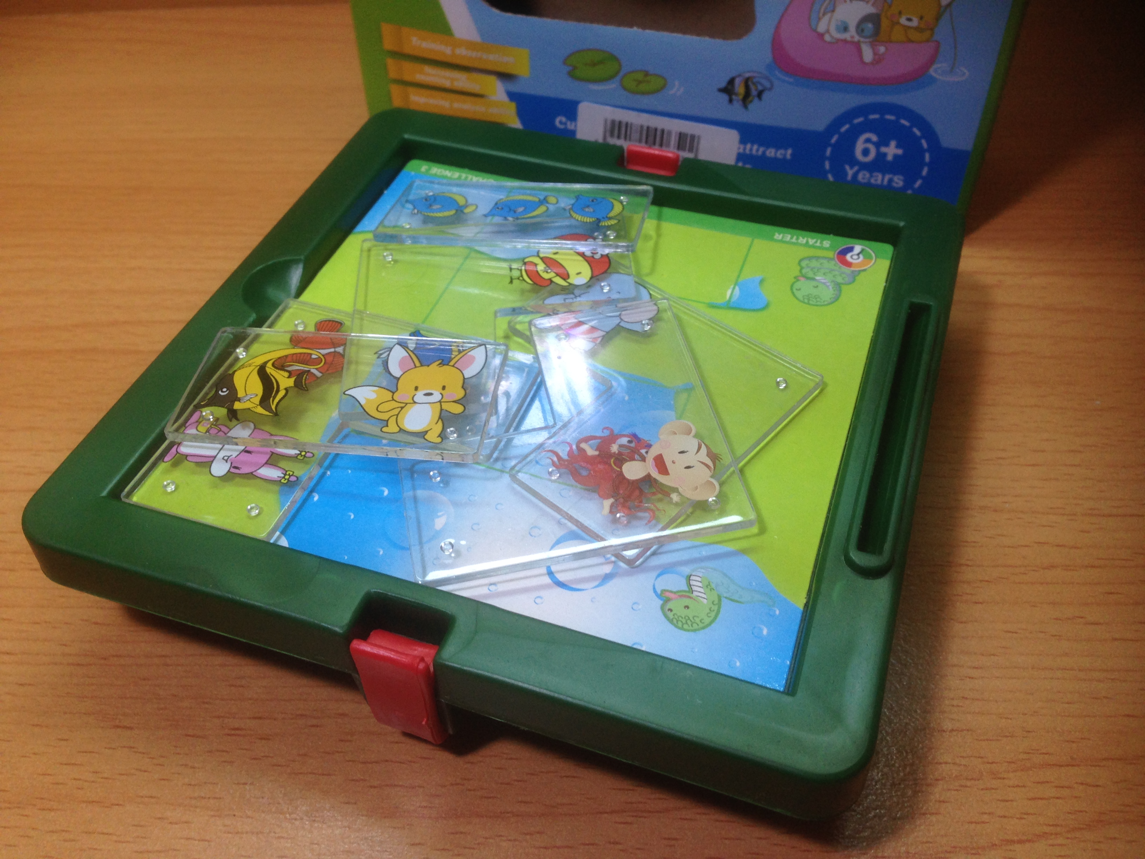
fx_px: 1092
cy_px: 430
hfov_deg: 55.4
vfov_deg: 42.9
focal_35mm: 33
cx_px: 572
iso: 64
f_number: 2.4
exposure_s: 1/60
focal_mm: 4.12
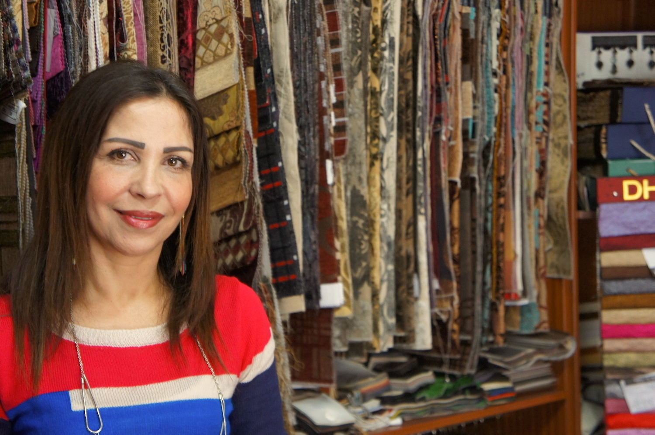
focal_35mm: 69
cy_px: 218
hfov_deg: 29.3
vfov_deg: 19.7
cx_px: 328
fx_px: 1255
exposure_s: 1/50
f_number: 5
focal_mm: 46
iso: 1600
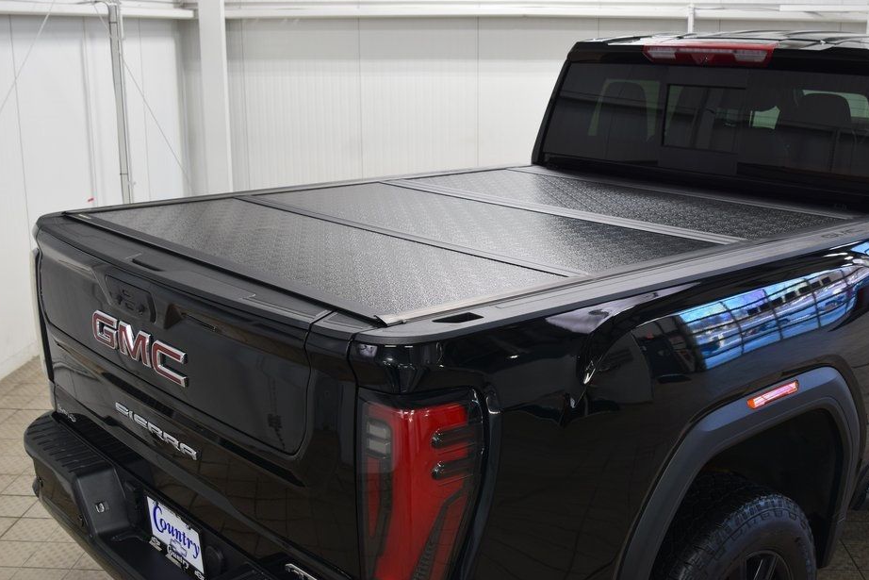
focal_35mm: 40
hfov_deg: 48.4
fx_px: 966
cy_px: 284
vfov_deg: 33.4
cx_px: 474
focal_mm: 24
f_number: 6.3
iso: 450
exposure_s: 1/15
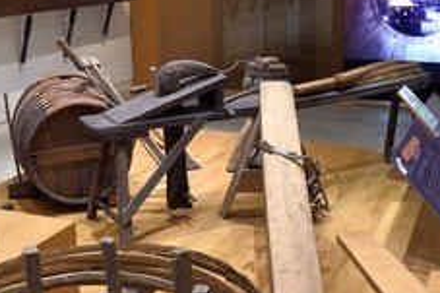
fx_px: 611
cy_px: 85
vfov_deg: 26.7
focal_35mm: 50
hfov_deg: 39.2
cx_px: 289
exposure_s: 1/10
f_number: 5.6
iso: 800
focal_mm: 27
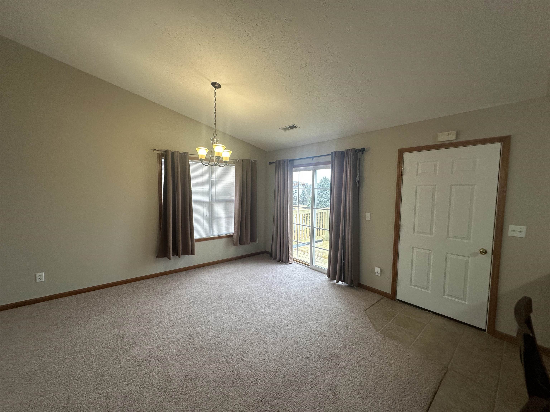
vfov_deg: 85.7
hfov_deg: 102.1
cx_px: 275
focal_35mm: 14
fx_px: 222
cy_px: 206
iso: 160
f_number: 2.2
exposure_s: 1/120
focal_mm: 2.22
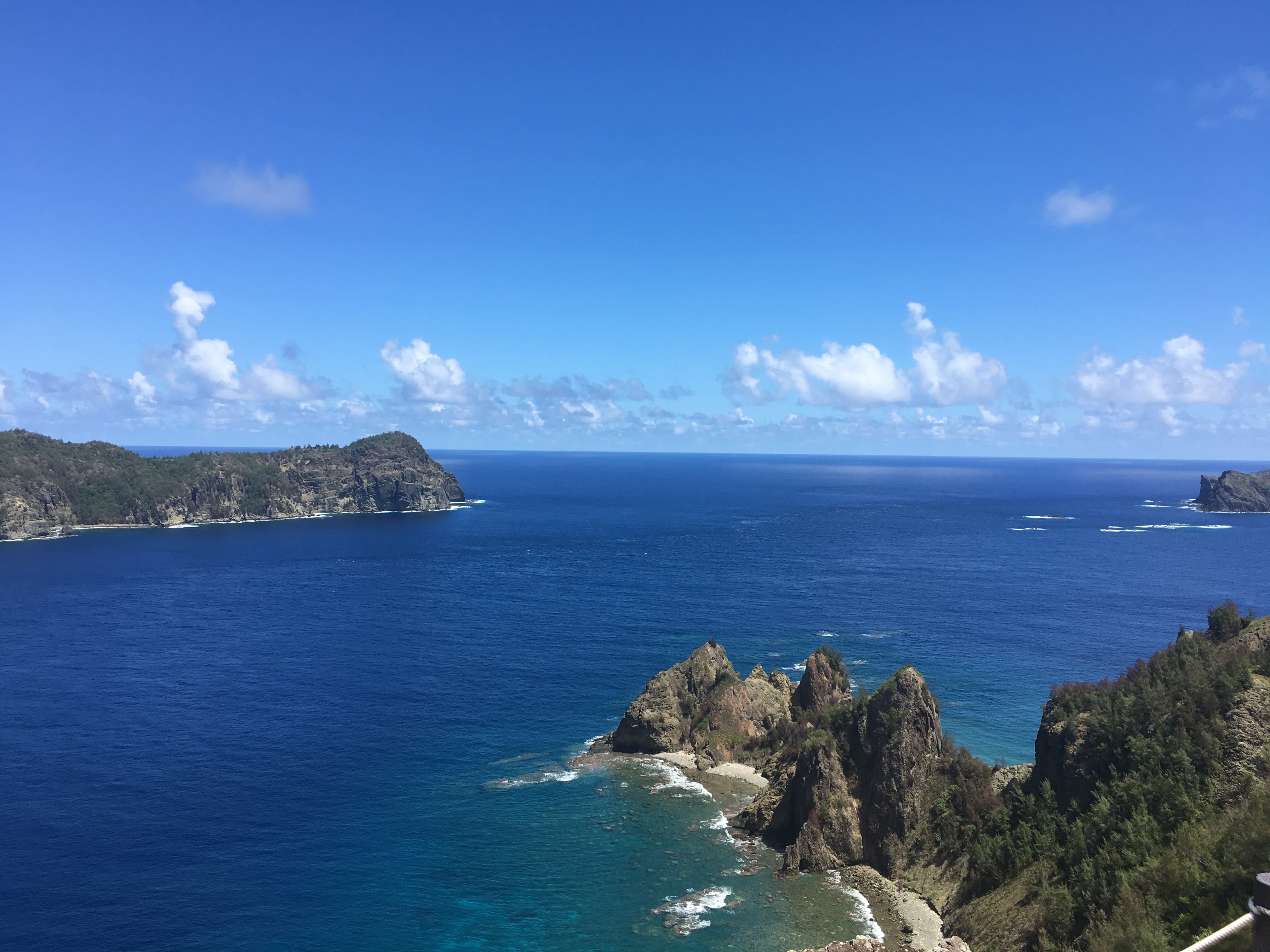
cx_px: 635
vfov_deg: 48.2
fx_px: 1064
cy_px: 476
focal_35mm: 29
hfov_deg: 61.7
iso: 25
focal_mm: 4.15
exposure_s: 1/1304
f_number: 2.2
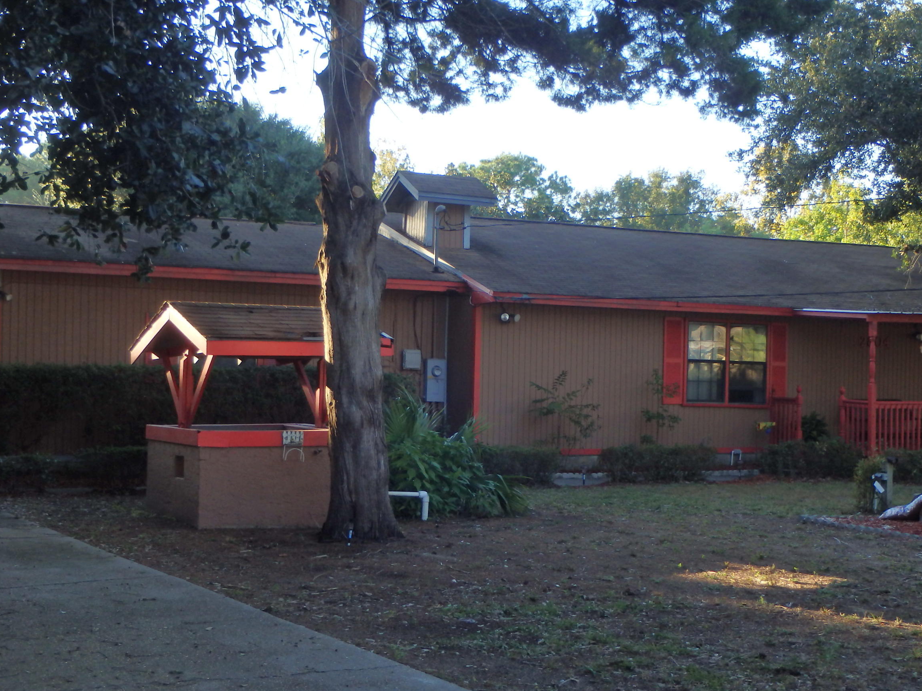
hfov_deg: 36.8
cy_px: 374
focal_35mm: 52
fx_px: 1385
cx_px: 475
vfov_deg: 28.0
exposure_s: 1/125
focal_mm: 7.3
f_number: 4.7
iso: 125
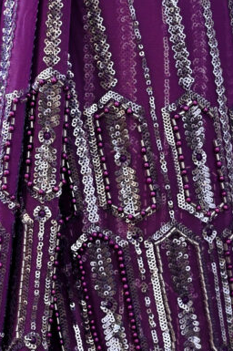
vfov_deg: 10.3
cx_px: 28
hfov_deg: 6.9
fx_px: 1935
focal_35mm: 199
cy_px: 345
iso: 1250
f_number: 4
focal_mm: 85
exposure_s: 1/250
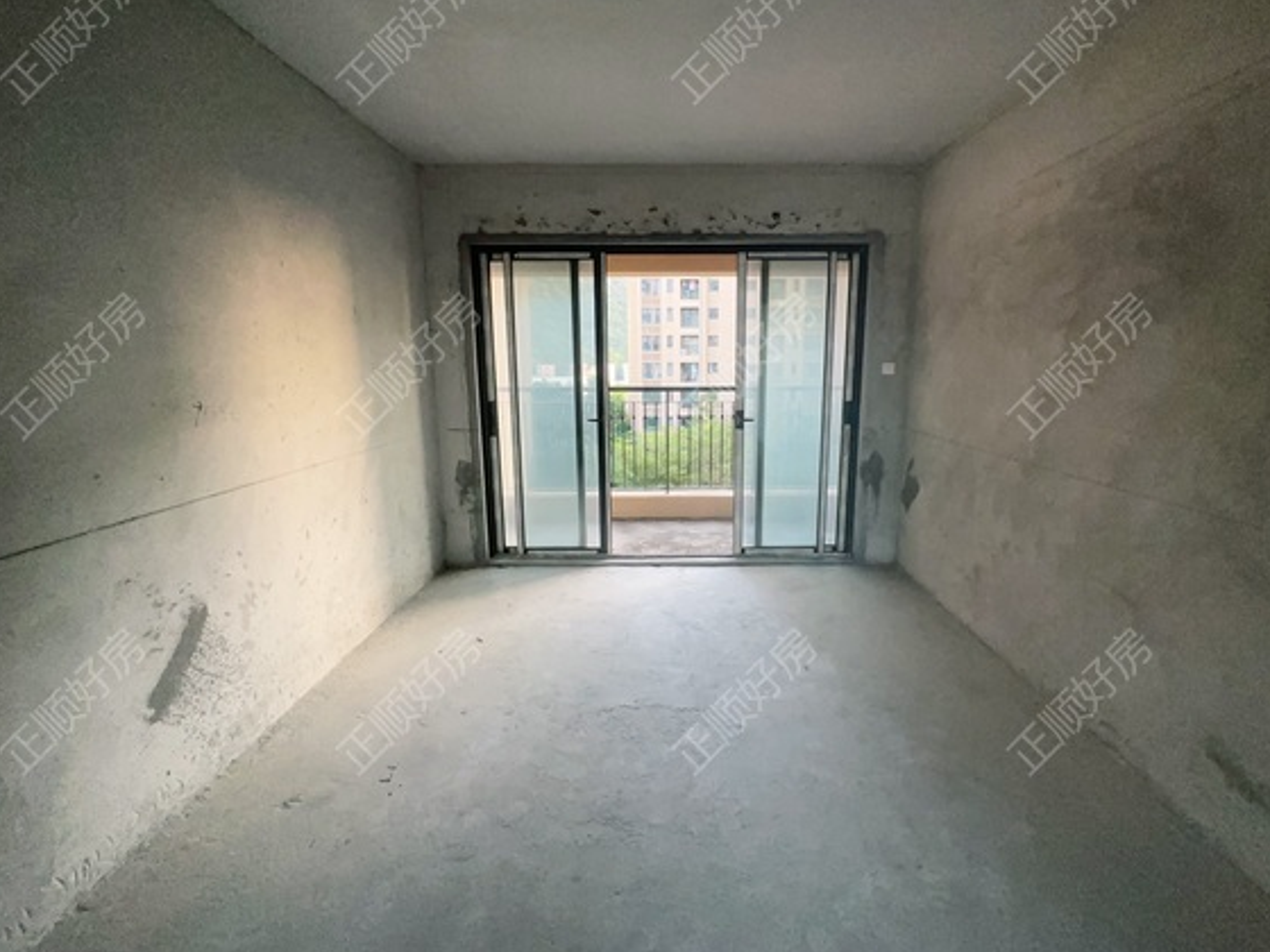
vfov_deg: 81.7
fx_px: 550
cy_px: 453
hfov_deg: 98.1
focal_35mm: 15
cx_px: 669
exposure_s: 1/98
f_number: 2.2
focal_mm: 2.22
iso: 320
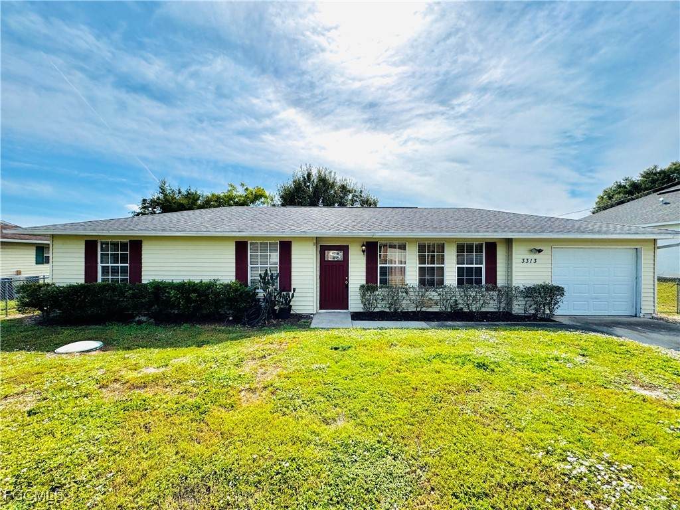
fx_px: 275
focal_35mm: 14
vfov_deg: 85.7
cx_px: 340
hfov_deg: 102.1
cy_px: 255
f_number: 2.2
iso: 50
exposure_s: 1/3906
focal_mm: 2.22
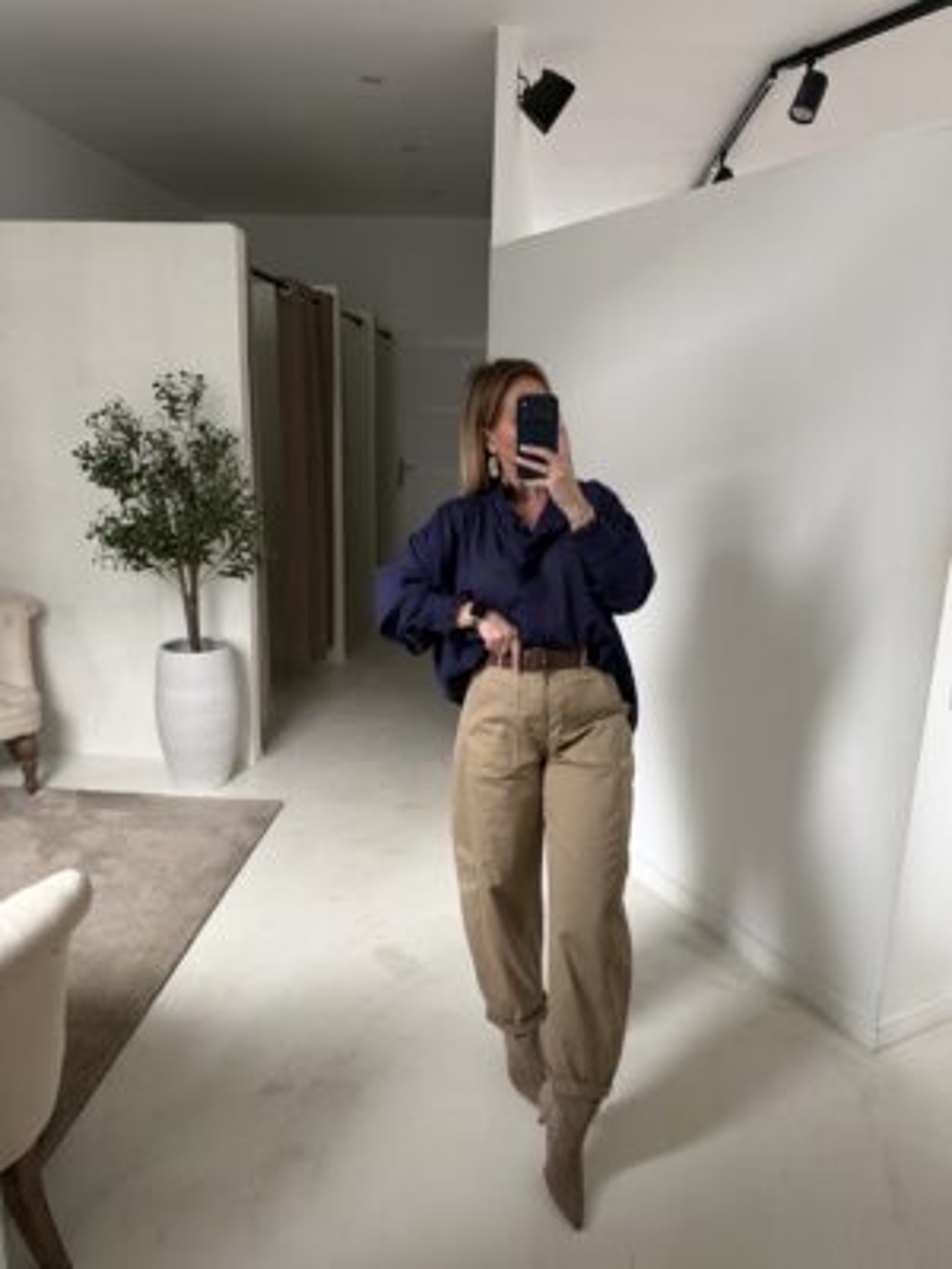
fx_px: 880
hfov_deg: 56.8
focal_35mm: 24
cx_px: 476
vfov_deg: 71.6
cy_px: 634
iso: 250
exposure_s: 1/58
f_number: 1.78
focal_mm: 6.76
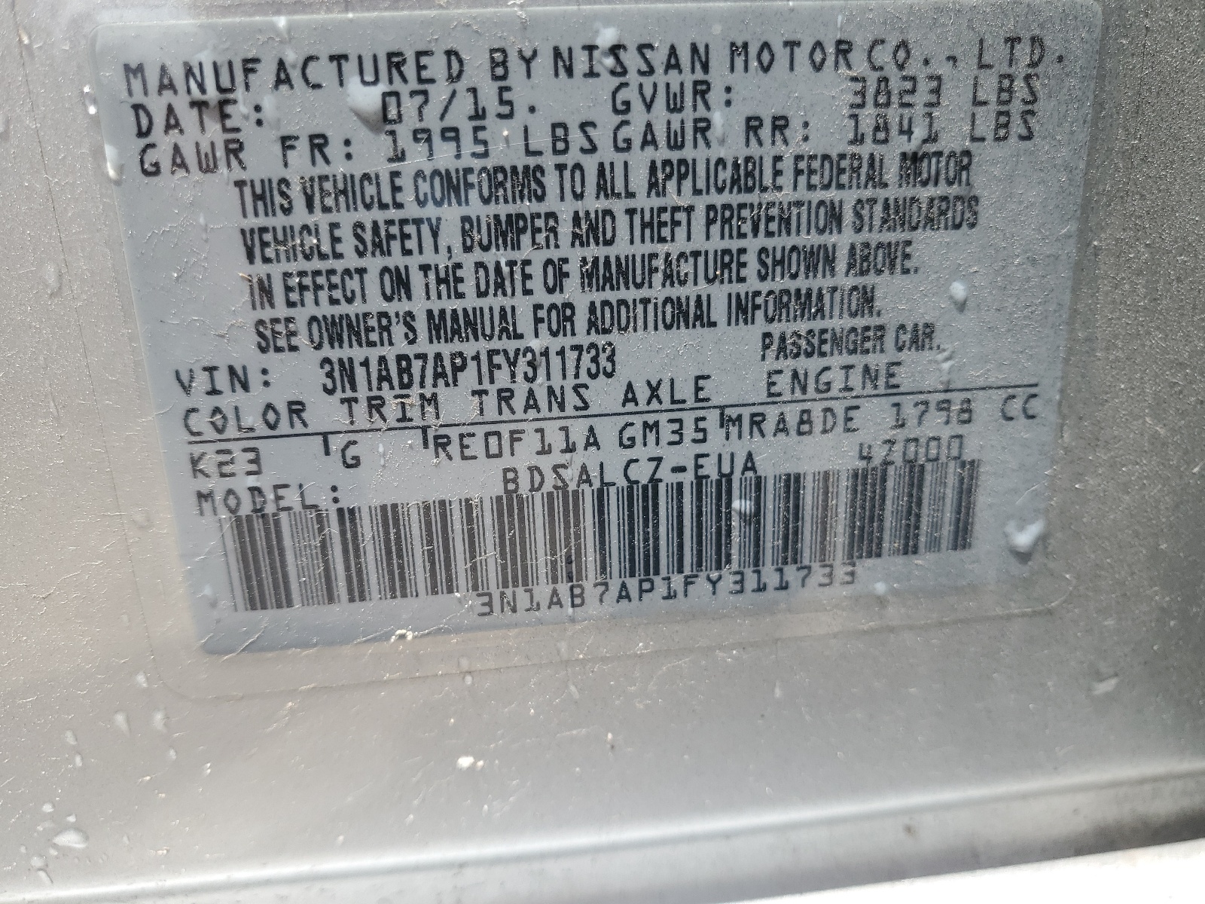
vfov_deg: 53.1
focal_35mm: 26
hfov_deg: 67.3
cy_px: 452
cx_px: 602
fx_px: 905
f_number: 1.5
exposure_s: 1/1111
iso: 50
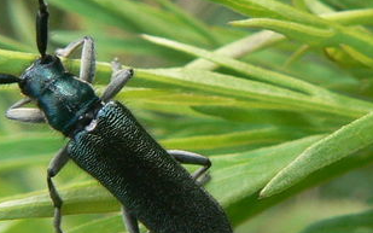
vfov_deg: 17.4
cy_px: 24
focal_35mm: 74
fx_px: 752
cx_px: 35
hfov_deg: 26.9
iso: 80
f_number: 5.6
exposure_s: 1/125
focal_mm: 6
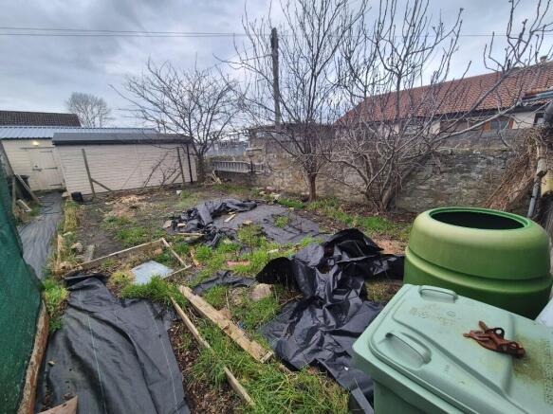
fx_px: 208
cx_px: 276
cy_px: 207
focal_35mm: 13
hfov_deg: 106.2
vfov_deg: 89.9
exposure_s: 1/293
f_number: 2.2
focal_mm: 2.2
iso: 50
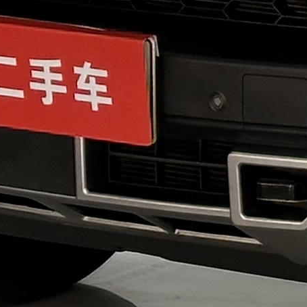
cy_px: -375
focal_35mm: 377
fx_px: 3783
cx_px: 684
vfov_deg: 4.6
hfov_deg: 4.6
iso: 50
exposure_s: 1/154
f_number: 1.78
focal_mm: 6.86
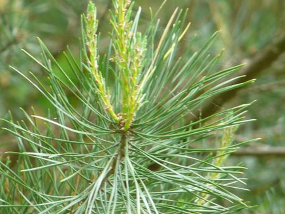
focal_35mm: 698
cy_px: 56
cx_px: 107
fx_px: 5747
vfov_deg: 2.1
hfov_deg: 2.8
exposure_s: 1/50
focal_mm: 62.4
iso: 200
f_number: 3.6
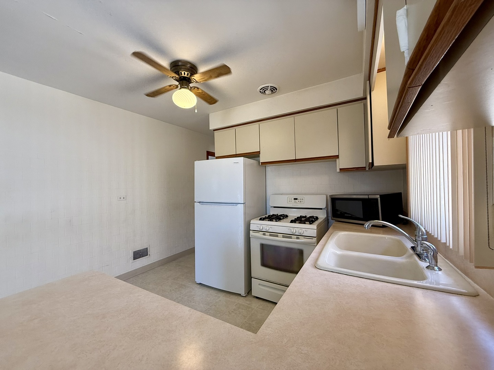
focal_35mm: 14
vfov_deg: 85.7
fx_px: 200
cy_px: 185
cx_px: 247
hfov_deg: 102.1
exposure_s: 1/120
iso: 160
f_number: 2.2
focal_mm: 2.22
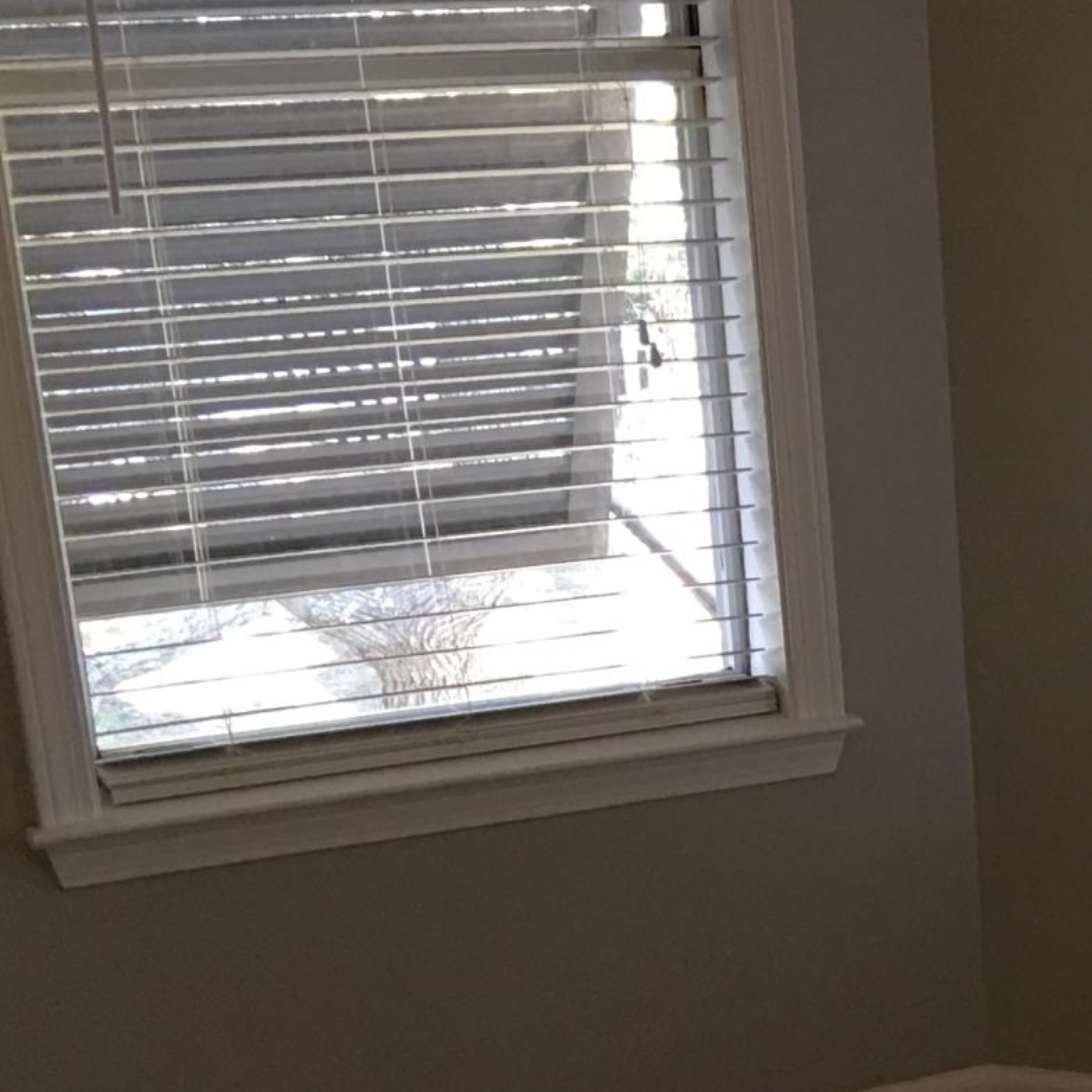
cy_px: 1185
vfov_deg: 17.2
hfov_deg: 15.9
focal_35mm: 98
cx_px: 1753
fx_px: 3498
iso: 40
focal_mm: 4.15
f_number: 2.2
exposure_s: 1/30
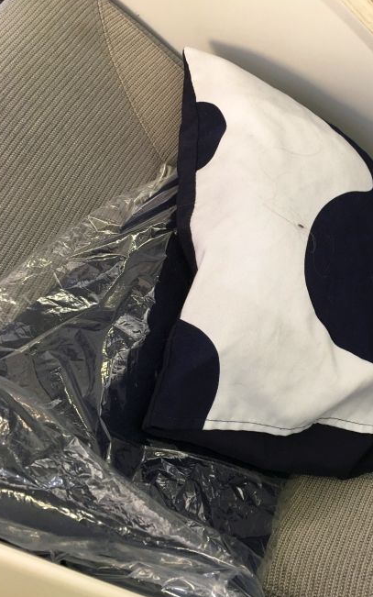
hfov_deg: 37.0
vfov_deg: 56.7
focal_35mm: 34
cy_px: 293
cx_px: 240
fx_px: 553
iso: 64
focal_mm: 4.15
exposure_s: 1/17
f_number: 2.2
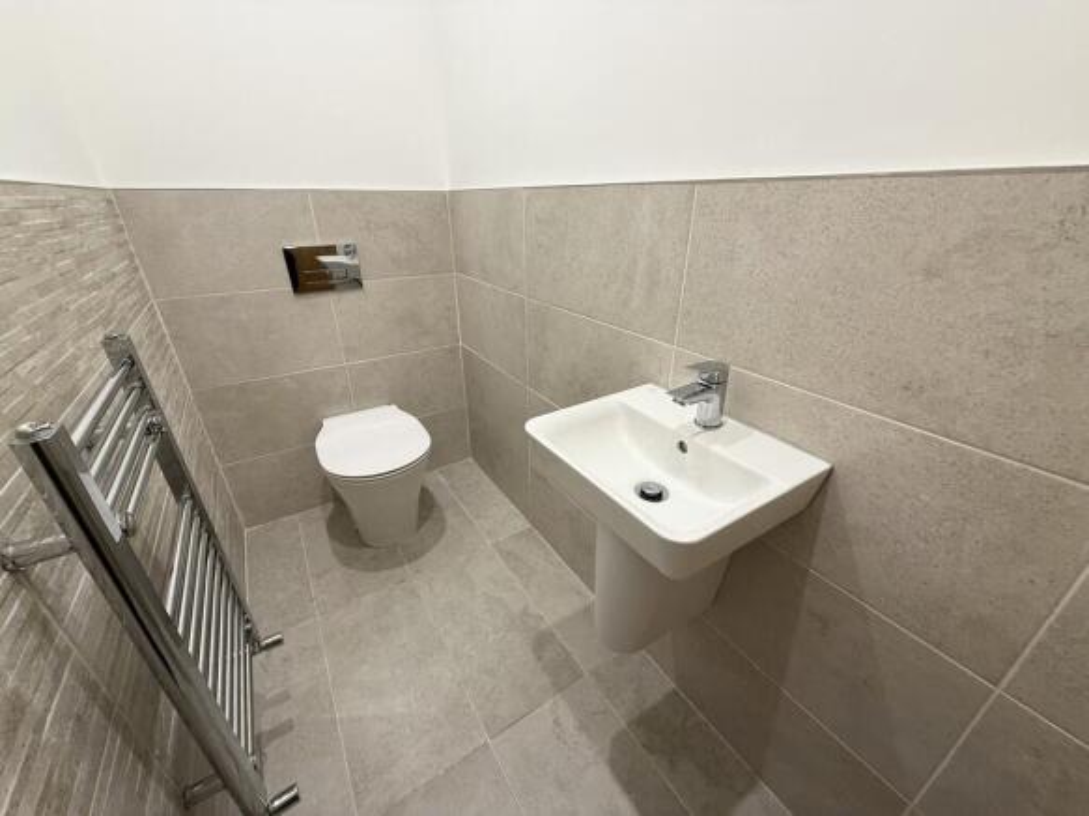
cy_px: 408
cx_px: 544
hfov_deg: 102.1
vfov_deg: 85.7
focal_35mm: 14
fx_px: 440
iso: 200
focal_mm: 2.22
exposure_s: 1/50
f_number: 2.2
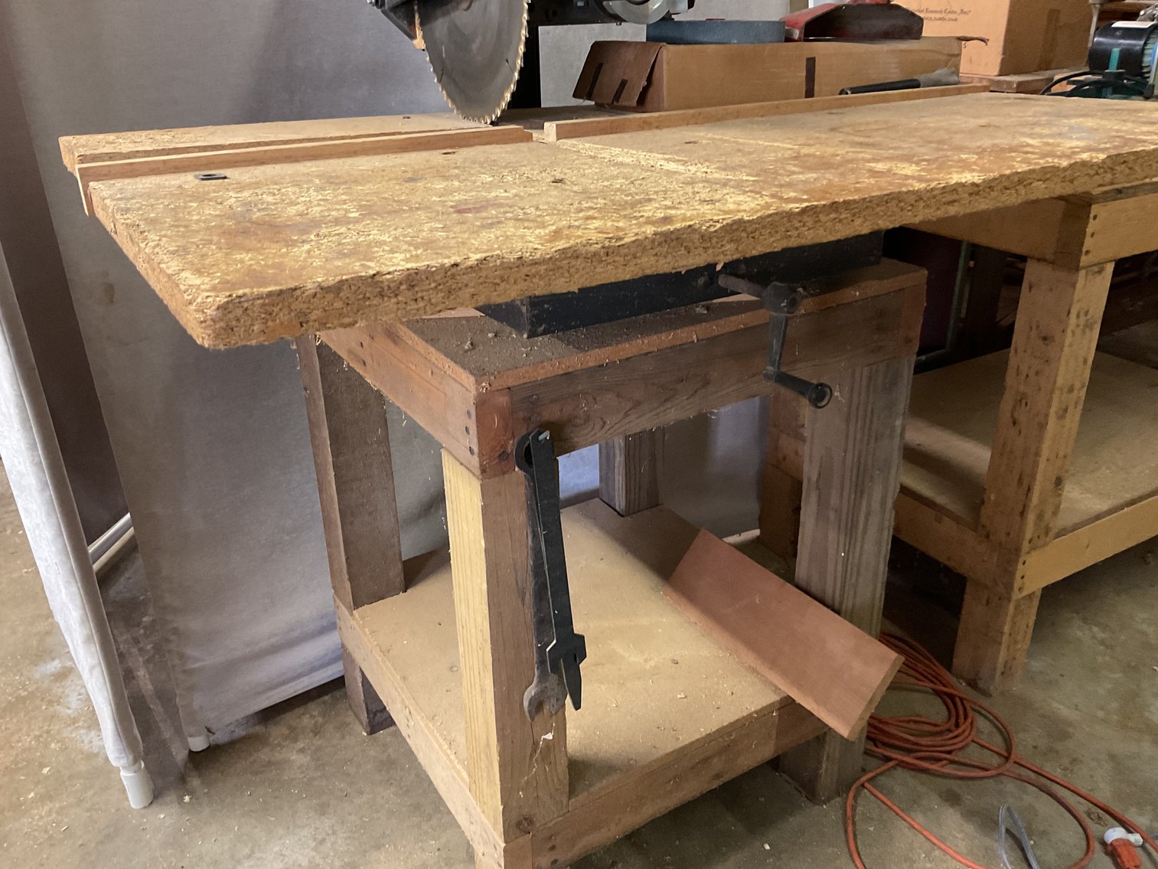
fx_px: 970
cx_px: 579
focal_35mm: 29
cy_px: 434
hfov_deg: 61.7
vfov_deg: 48.2
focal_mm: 3
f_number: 1.8
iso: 250
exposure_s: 1/30
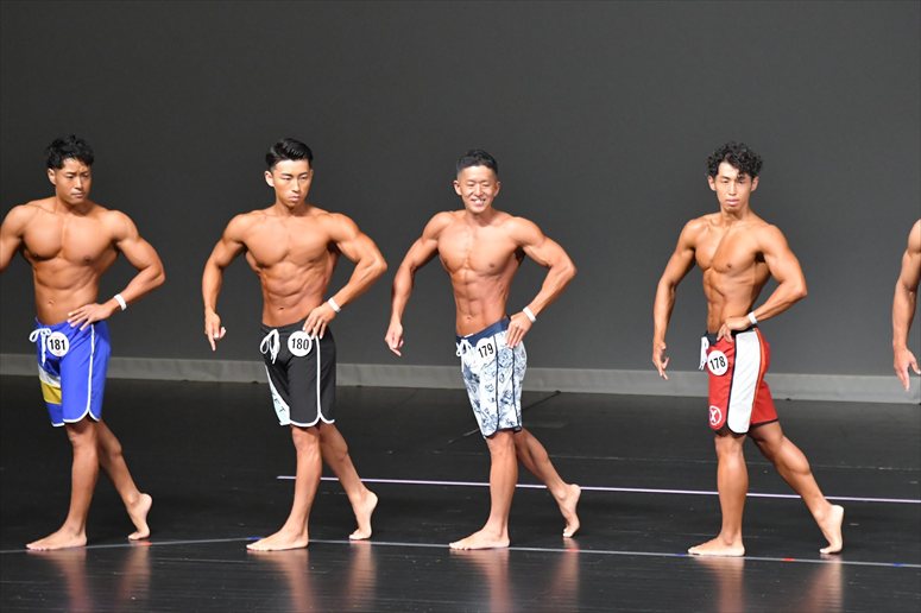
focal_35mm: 270
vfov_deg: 5.1
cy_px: 306
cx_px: 460
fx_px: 6904
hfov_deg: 7.6
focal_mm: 180
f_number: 5.6
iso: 6400
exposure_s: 1/400
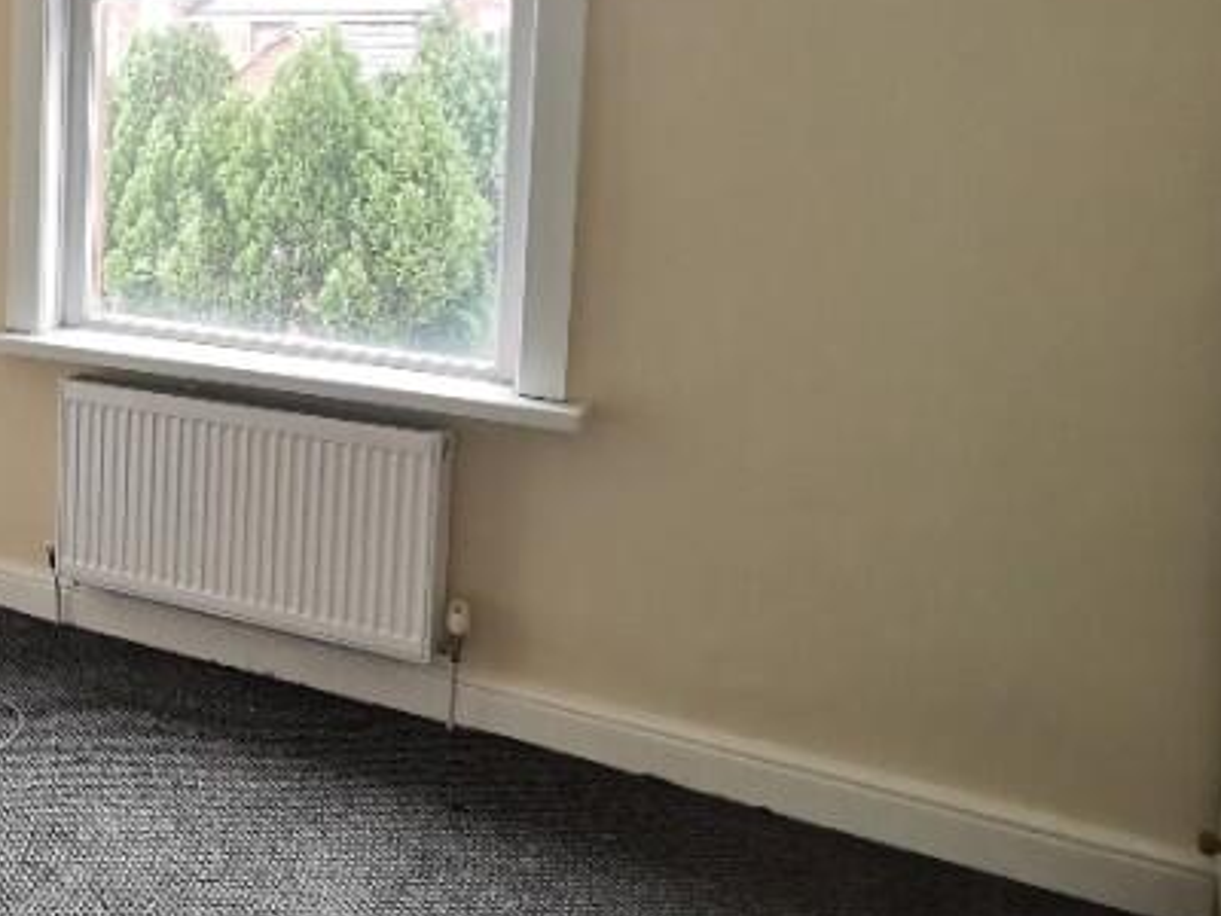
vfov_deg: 34.2
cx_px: -263
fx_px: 1446
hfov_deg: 35.4
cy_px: 198
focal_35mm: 41
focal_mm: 2.26
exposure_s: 1/50
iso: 125
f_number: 2.2
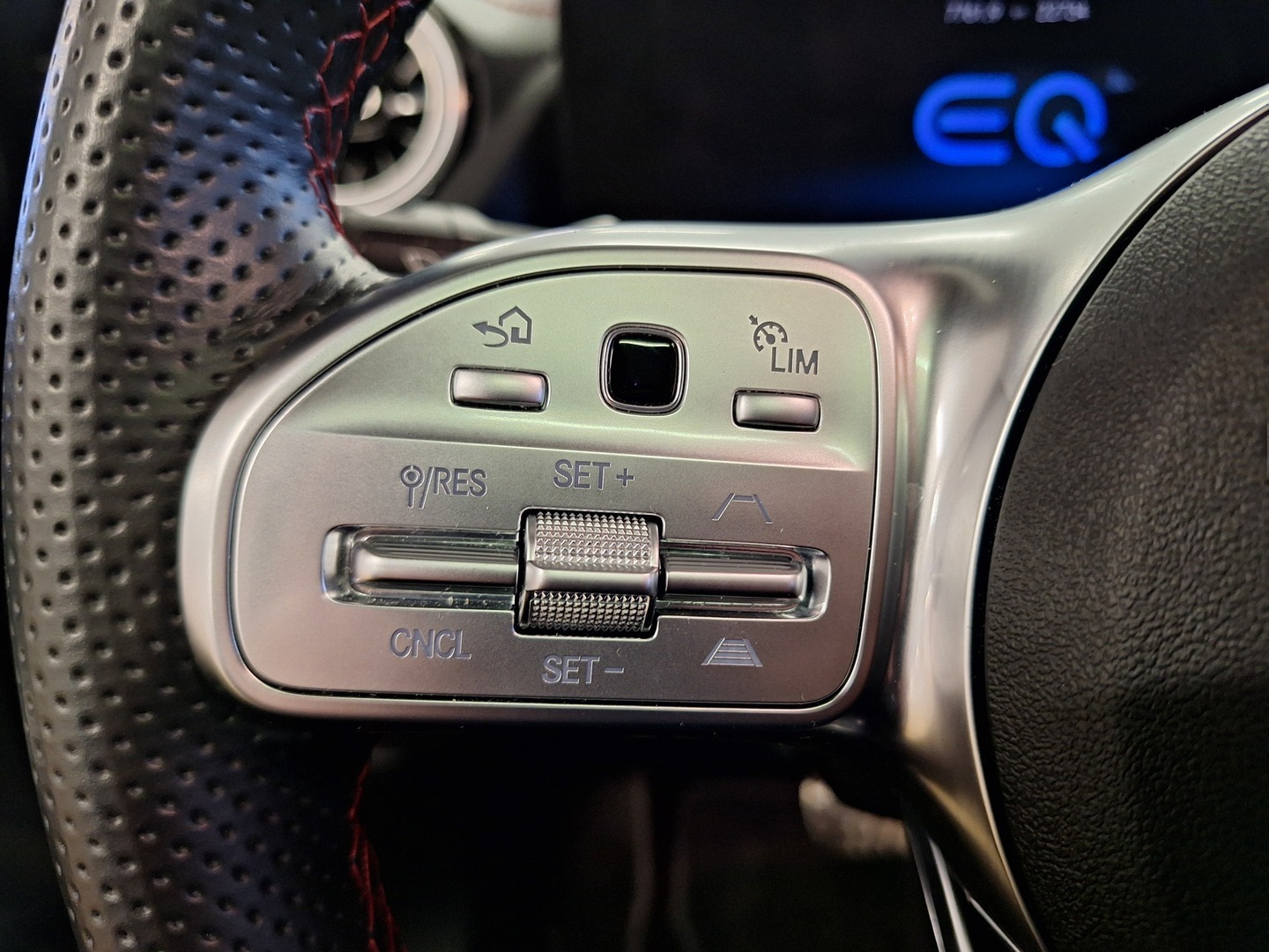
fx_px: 843
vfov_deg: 58.9
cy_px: 476
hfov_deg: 73.9
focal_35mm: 23
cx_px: 634
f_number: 1.8
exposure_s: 1/33
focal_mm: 5.54
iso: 200
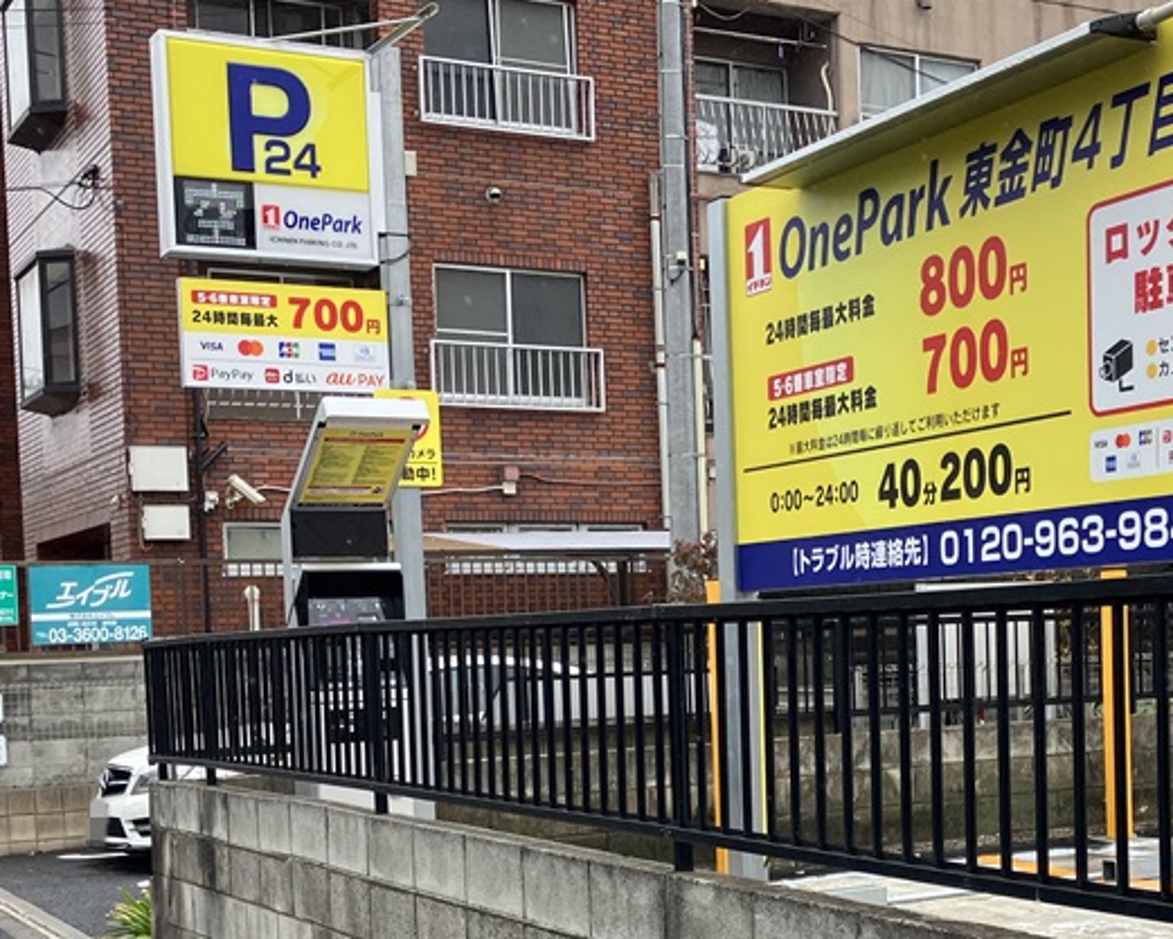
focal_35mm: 56
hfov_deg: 33.2
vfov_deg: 26.7
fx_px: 1944
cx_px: 796
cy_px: 727
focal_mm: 3.99
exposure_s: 1/648
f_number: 1.8
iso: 32
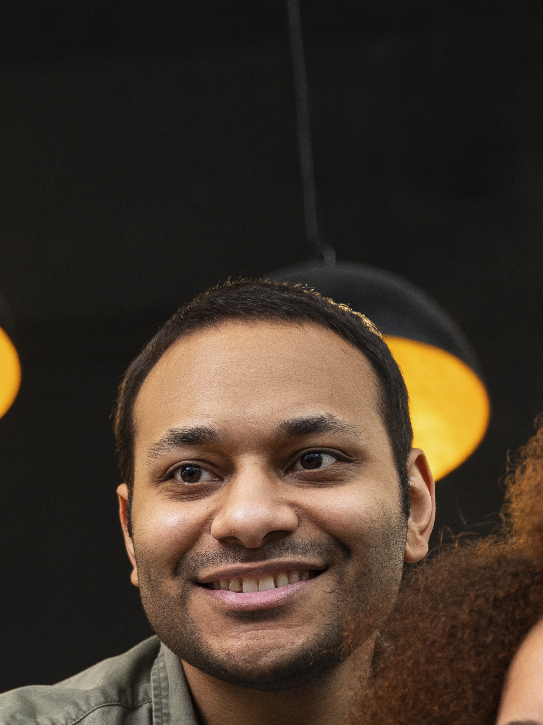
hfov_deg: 15.6
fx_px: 1987
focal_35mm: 95
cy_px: 836
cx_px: 277
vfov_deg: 19.6
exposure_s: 1/160
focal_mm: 34
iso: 800
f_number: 2.8
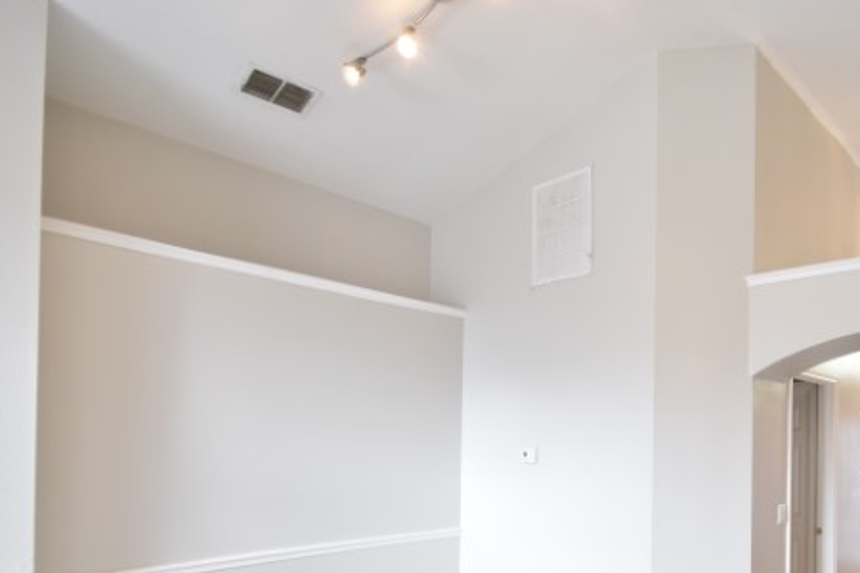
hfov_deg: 70.3
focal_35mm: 24
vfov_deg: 50.7
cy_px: 435
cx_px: 612
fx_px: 573
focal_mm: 10
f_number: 3.5
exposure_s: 1/45
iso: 800
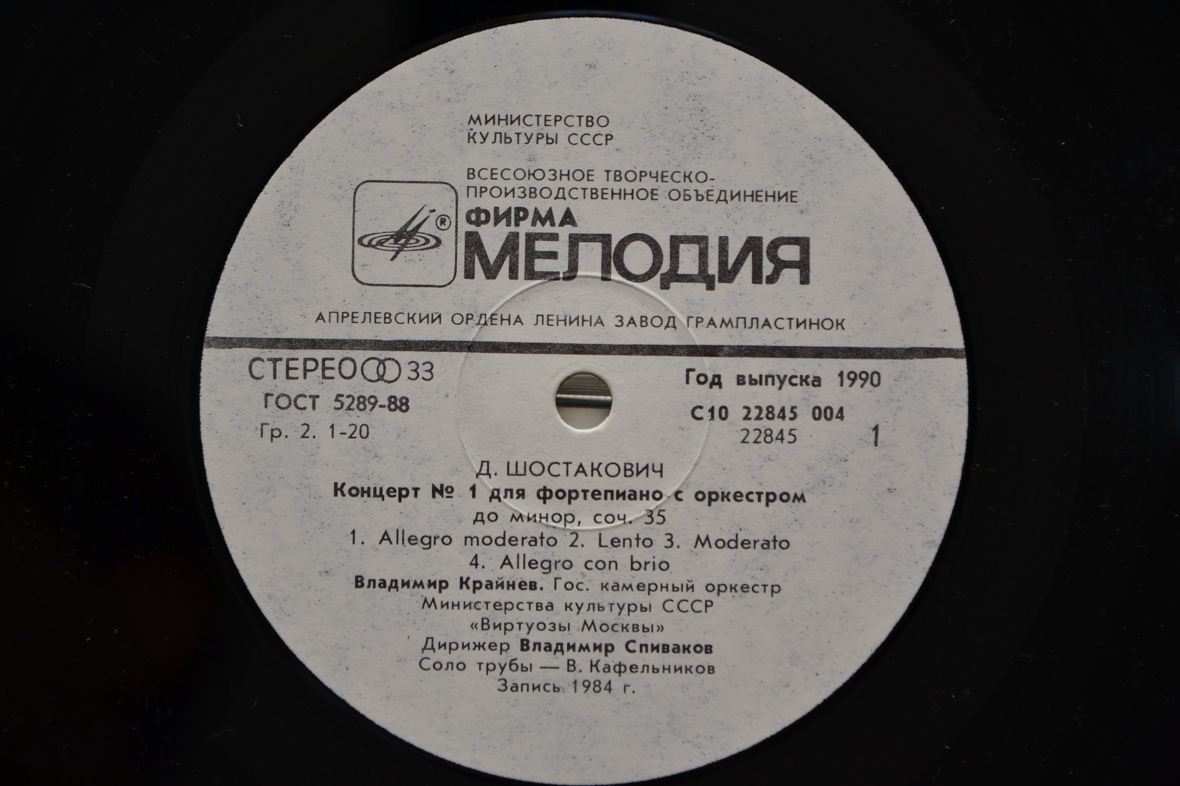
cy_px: 393
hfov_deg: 16.1
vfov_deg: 10.8
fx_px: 4179
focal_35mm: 128
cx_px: 590
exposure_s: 1/200
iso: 400
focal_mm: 85
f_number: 5.6
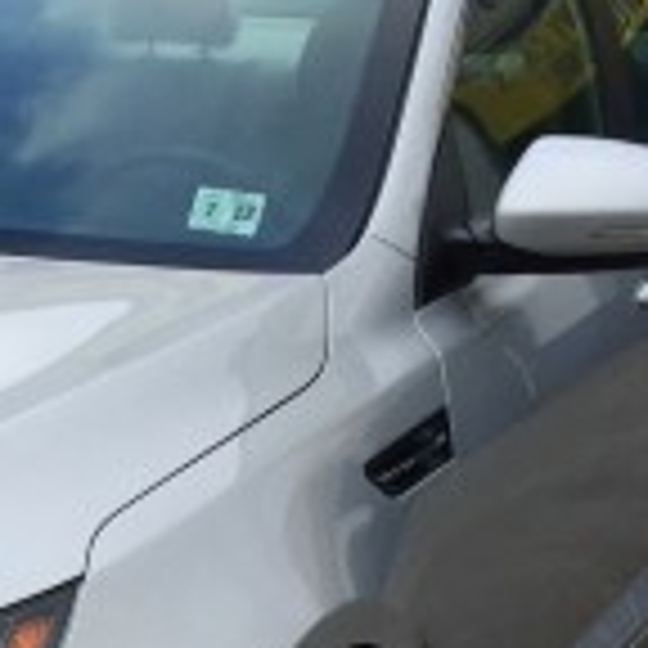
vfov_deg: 15.1
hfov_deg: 14.4
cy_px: 603
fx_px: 2414
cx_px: -288
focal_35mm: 114
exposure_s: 1/321
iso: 32
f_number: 2.2
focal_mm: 4.15
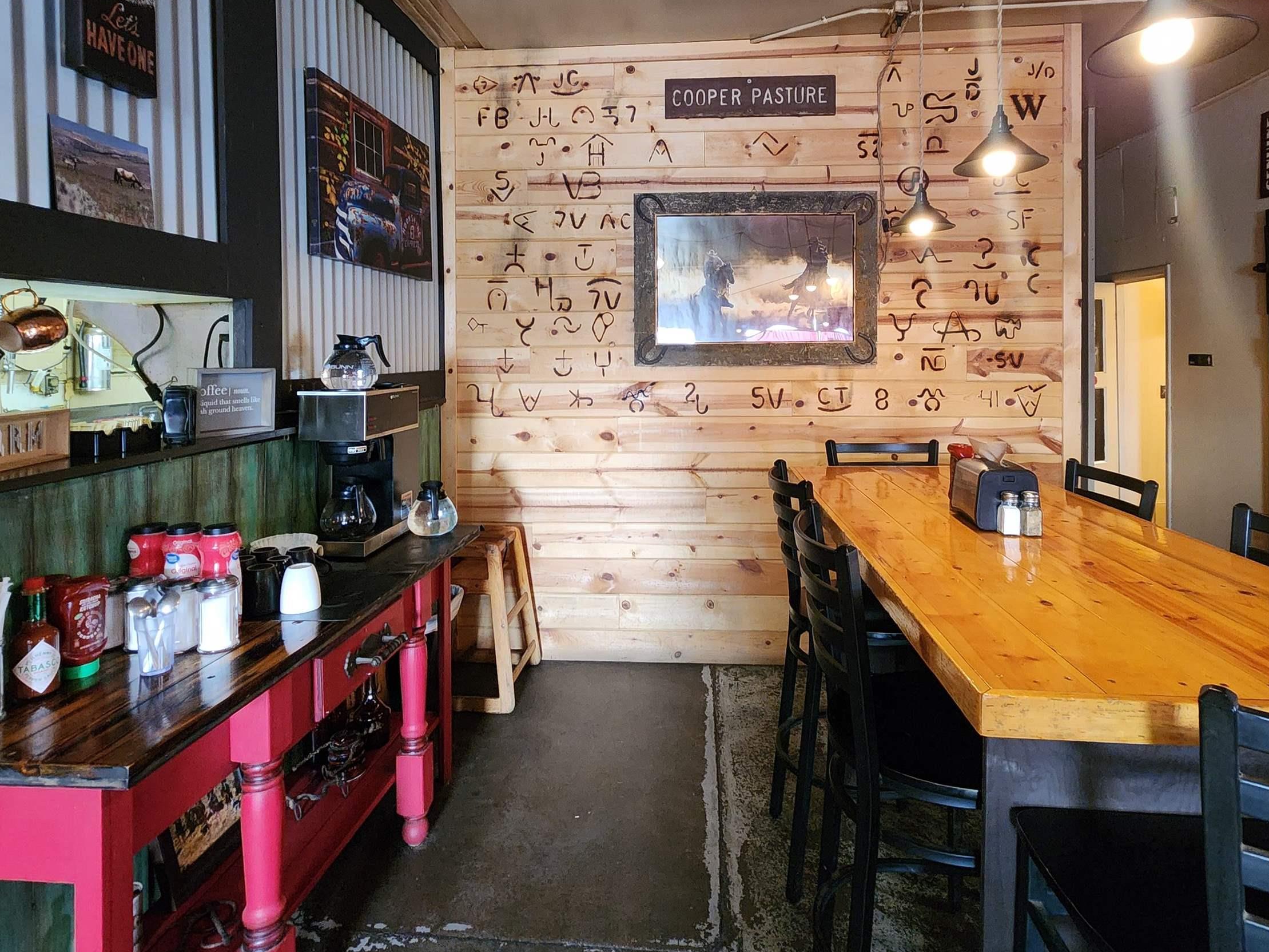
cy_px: 352
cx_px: 668
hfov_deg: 87.7
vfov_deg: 70.3
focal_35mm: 18
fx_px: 660
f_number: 2.2
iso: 640
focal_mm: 2.2
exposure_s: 1/30
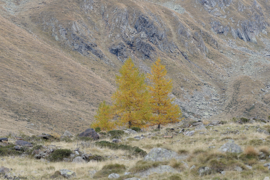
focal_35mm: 390
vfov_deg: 3.5
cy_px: 90
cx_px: 135
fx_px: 2926
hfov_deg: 5.3
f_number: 8
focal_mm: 390
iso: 720
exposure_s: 1/400
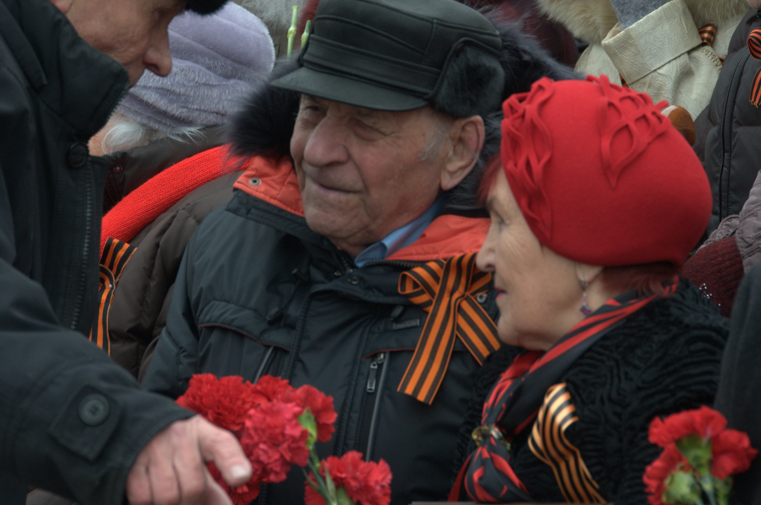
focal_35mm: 218
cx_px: 336
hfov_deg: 9.5
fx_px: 4595
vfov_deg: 6.3
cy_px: 164
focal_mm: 105
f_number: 9
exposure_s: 1/320
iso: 800
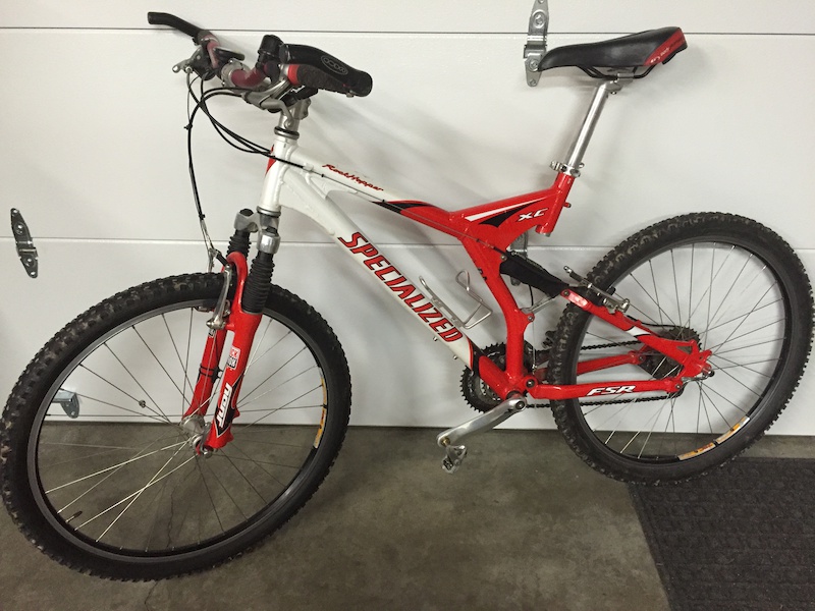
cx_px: 408
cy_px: 306
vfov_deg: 48.2
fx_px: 683
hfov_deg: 61.7
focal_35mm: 29
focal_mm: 4.15
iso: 250
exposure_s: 1/30
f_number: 2.2
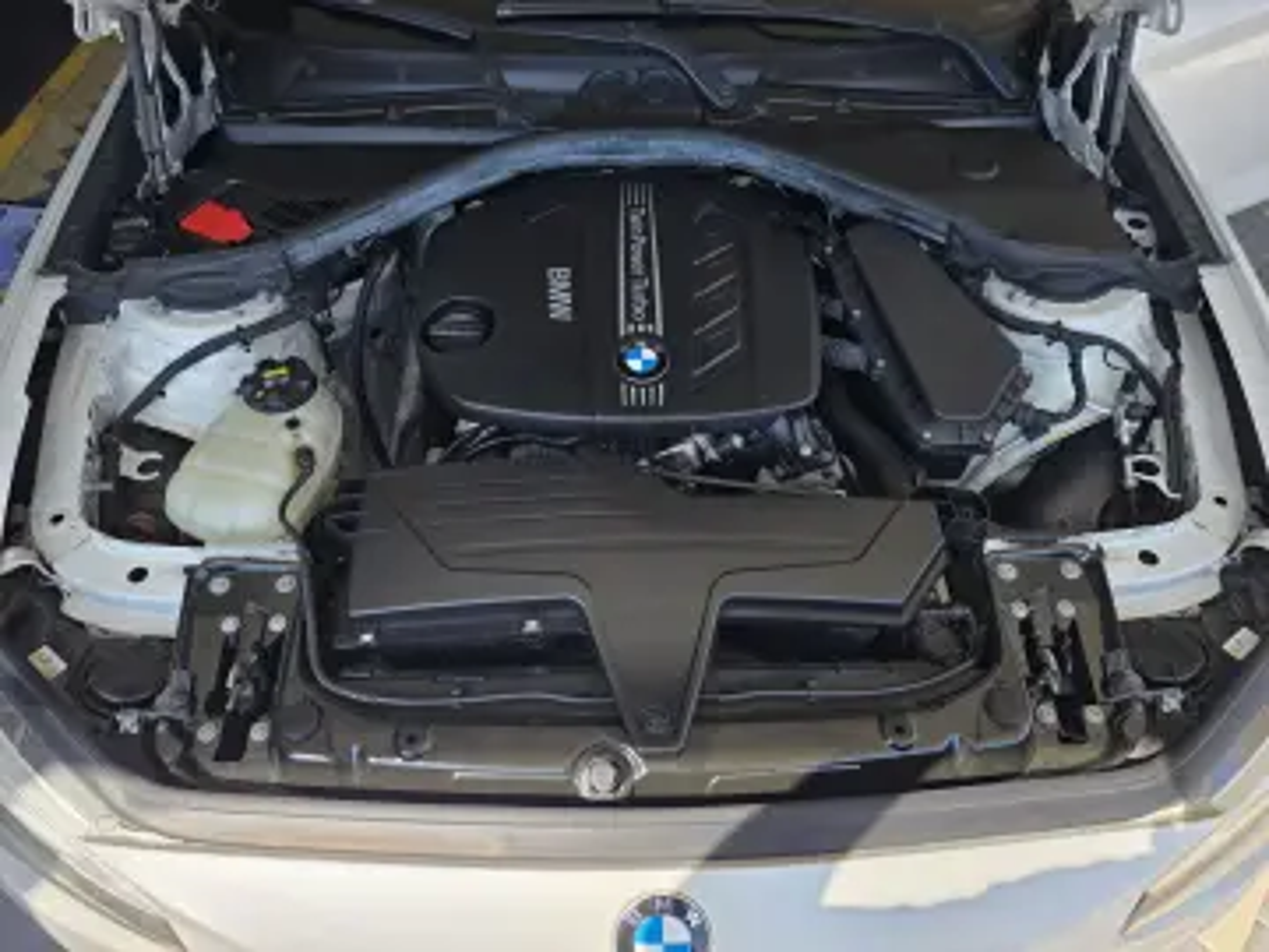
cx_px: 634
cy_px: 476
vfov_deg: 58.9
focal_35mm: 23
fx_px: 843
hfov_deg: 73.9
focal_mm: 6.25
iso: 80
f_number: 1.7
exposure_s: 1/1910
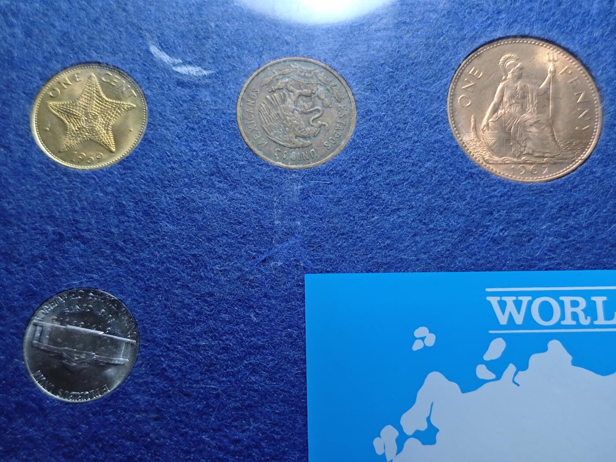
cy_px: 231
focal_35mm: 49
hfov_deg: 38.9
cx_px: 308
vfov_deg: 29.7
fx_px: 872
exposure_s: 1/100
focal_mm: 5.84
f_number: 1.6
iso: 320
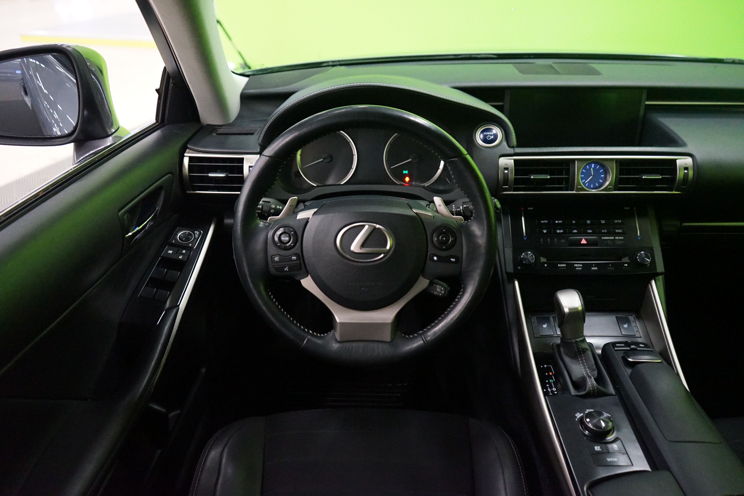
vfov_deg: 46.4
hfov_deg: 65.5
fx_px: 579
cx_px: 372
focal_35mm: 28
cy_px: 248
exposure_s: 1/40
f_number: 3.5
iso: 6400
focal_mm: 28
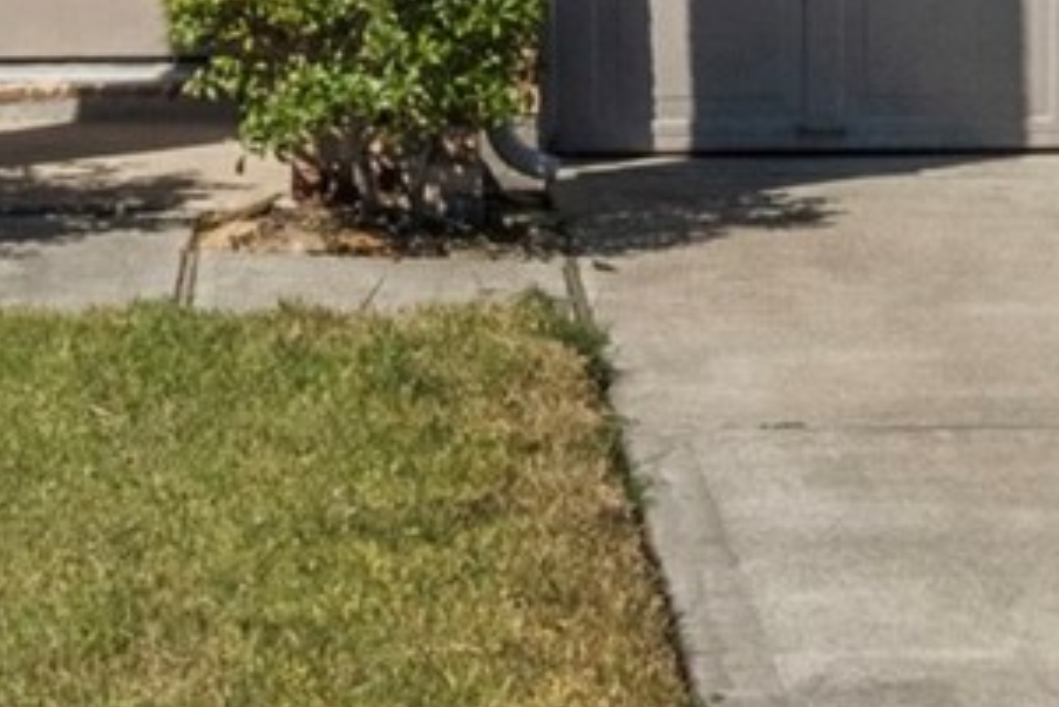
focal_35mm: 173
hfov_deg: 11.9
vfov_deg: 7.8
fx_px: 5091
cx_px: 412
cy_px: -359
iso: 800
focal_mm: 24
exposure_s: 1/250
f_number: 9
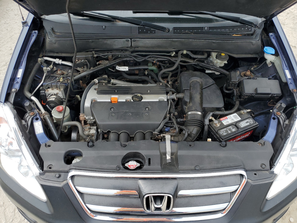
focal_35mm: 26
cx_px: 148
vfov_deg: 53.1
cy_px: 112
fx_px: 223
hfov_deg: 67.3
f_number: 1.5
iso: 50
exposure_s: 1/1429
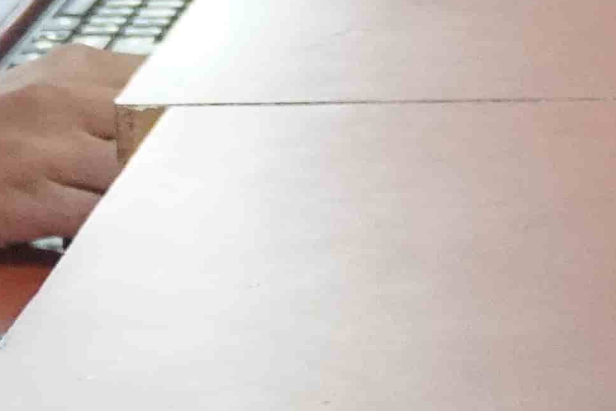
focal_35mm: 333
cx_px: -839
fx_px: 5698
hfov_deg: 5.9
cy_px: -319
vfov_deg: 4.1
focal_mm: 36
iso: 6400
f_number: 5.6
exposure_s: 1/125
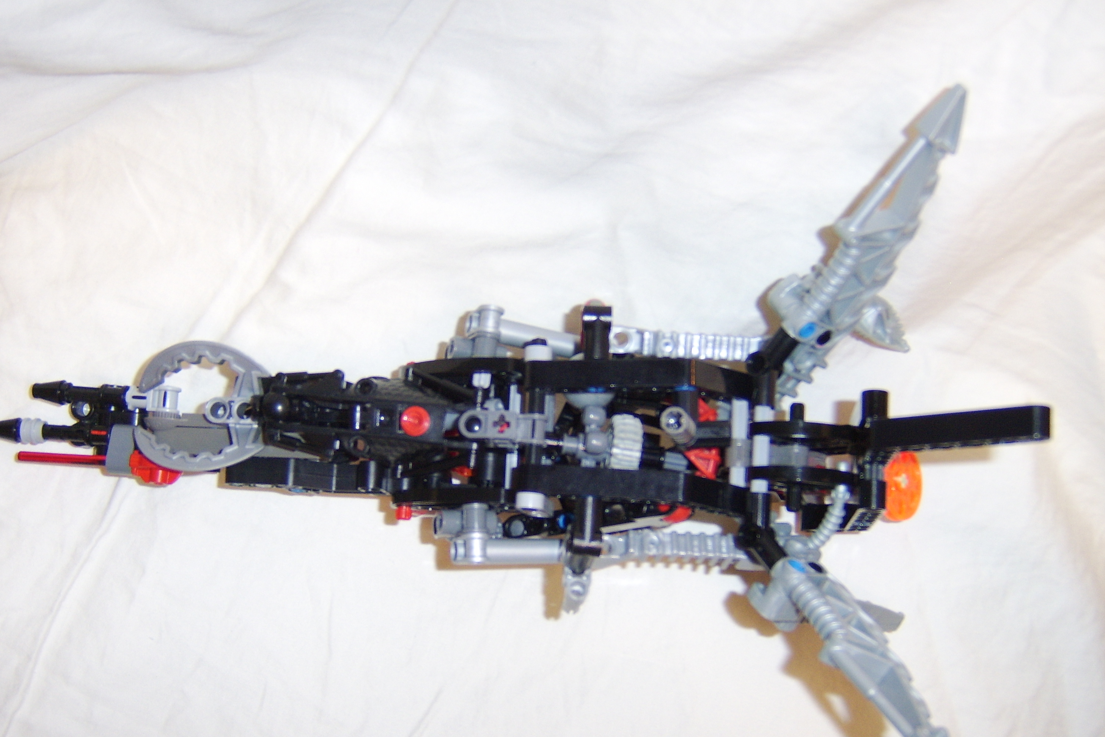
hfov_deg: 55.8
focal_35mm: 34
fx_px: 1044
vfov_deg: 38.8
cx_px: 525
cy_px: 429
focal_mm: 8.13
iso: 141
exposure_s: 1/30
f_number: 2.7
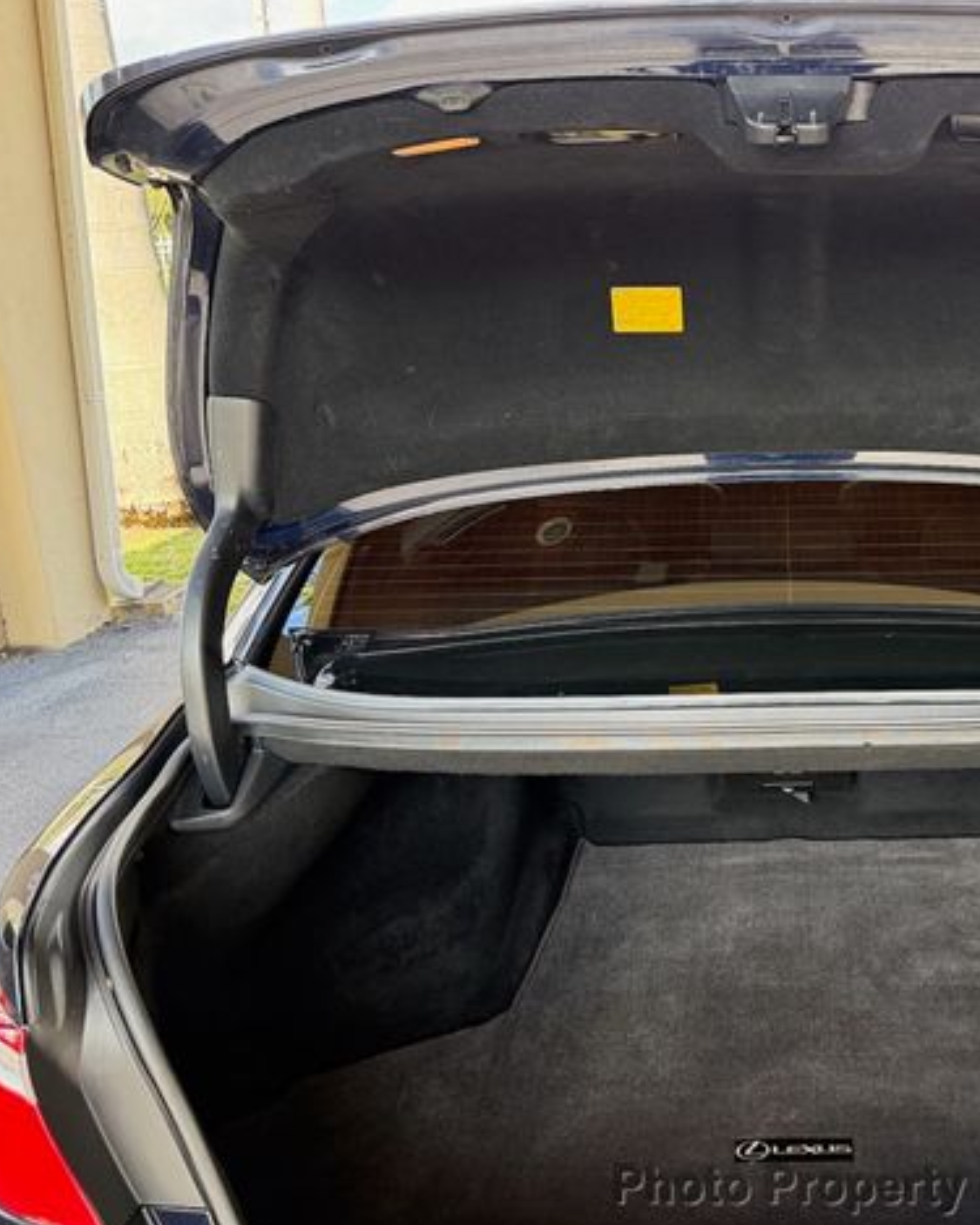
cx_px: 794
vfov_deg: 55.7
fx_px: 1161
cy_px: 614
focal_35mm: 32
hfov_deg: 43.5
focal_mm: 6.76
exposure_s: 1/199
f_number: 1.78
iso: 200
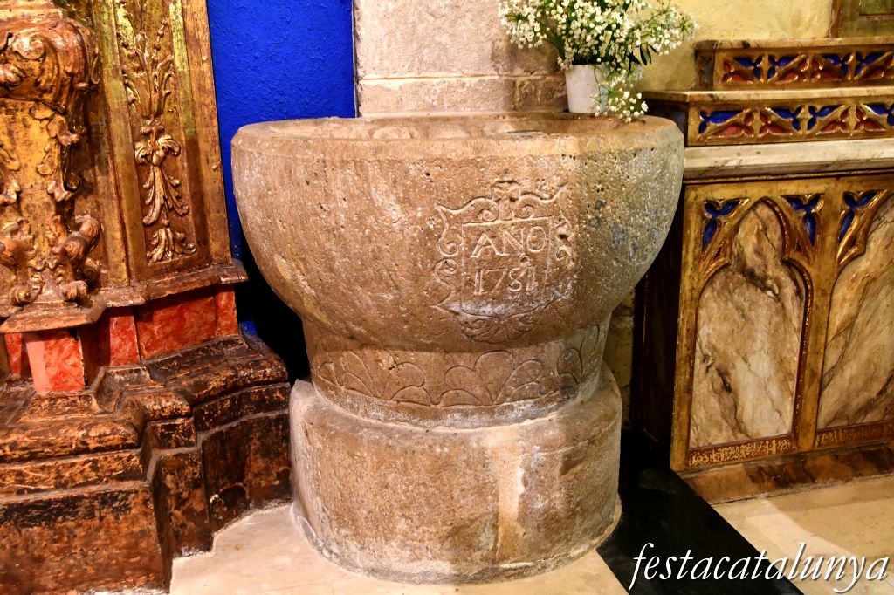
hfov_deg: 49.6
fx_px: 968
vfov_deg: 34.2
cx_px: 447
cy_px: 298
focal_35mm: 39
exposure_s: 1/100
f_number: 5
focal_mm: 26
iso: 6400
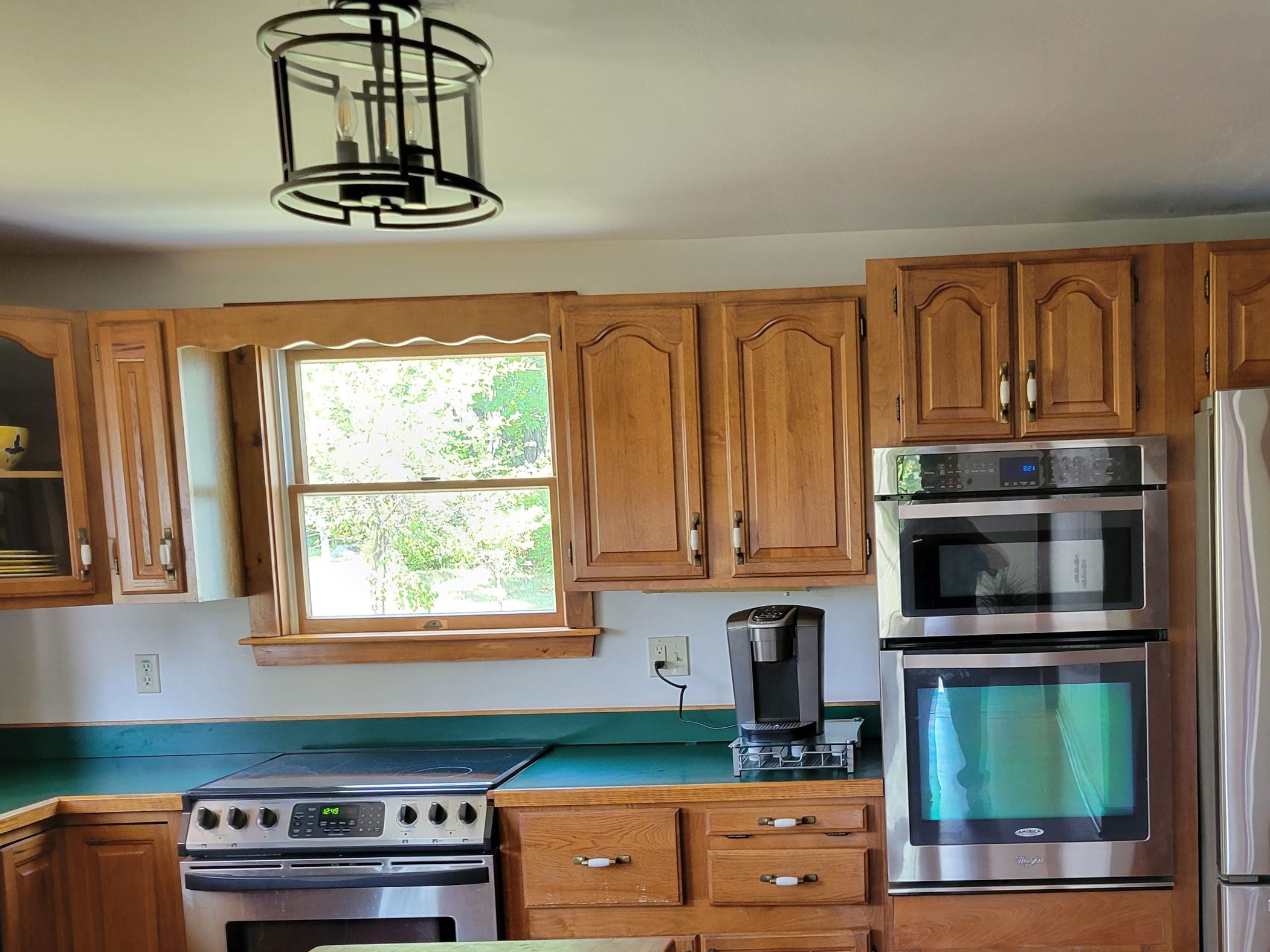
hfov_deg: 47.9
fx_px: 1394
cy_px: 682
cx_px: 882
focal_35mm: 38
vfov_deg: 37.0
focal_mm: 5.4
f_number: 1.8
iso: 250
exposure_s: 1/60
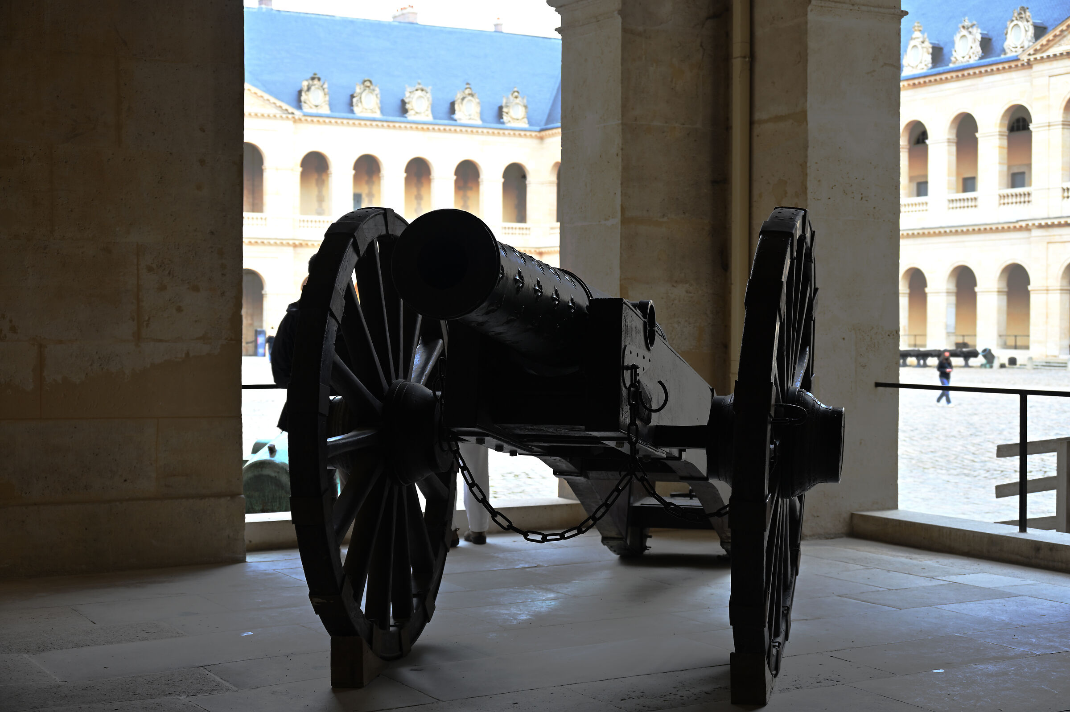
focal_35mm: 55
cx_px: 535
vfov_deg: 24.6
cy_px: 356
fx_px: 1634
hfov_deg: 36.3
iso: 100
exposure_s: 1/30
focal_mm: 55
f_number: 5.6
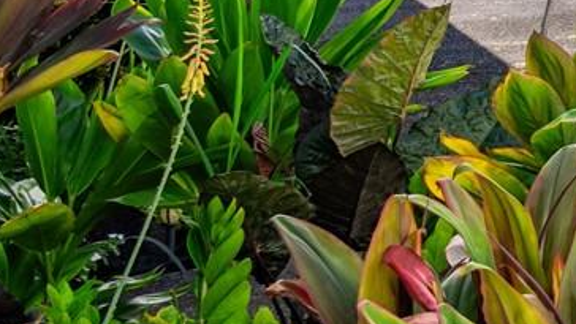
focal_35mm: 67
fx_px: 1024
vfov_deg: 16.1
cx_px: 1180
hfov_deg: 18.5
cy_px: -199
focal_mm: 7
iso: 100
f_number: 4
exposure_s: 1/3200
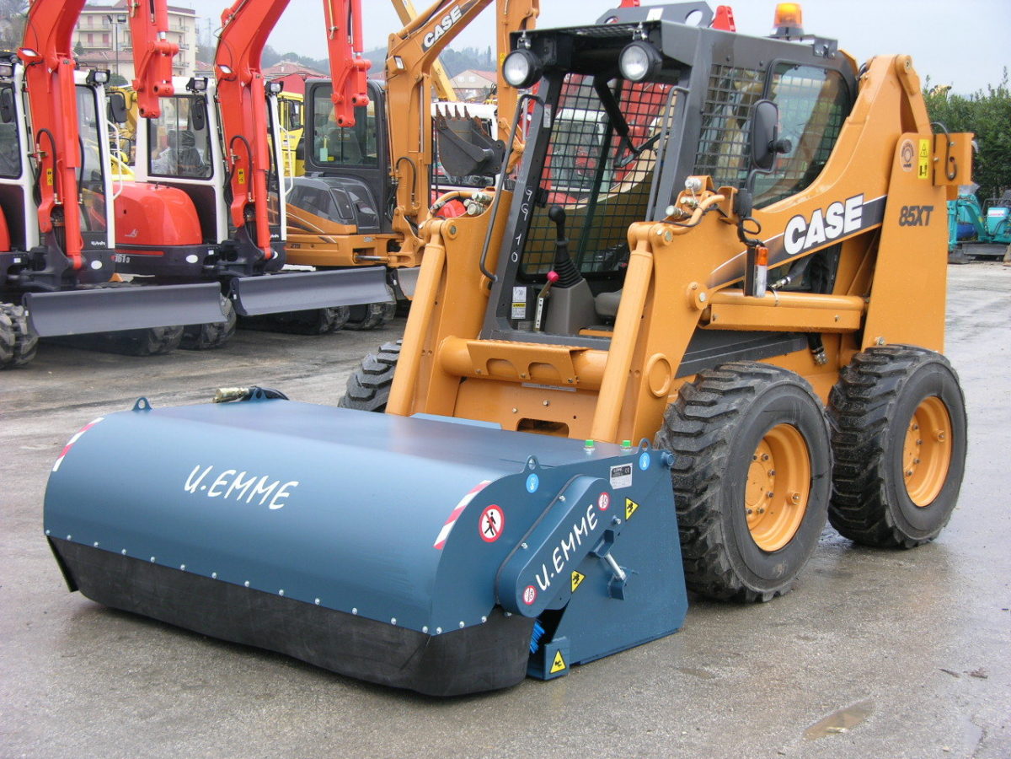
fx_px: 1694
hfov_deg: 33.2
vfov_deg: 25.2
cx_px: 506
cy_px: 380
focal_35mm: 58
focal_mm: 14.7
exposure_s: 1/28.6
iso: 50
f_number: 3.1
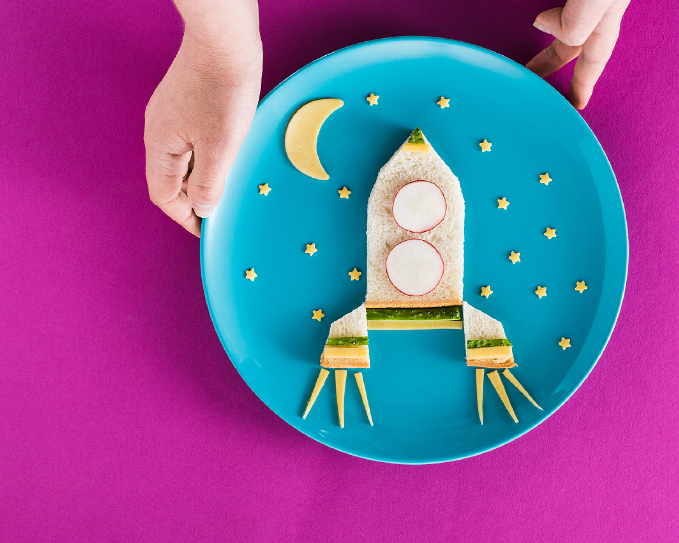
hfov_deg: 19.9
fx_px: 1929
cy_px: 272
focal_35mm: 96
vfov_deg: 16.0
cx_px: 391
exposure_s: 1/160
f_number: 16
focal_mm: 85
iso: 100
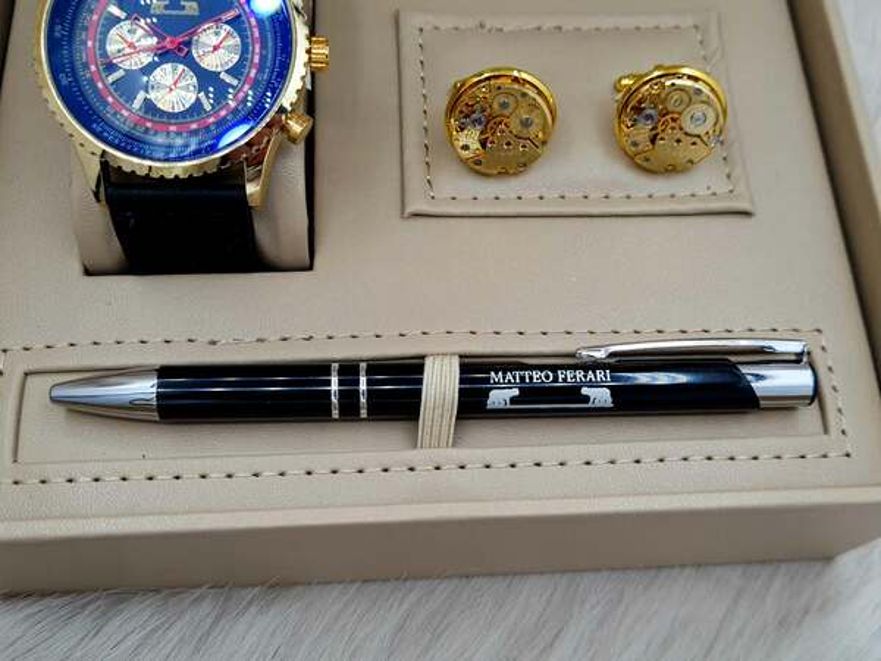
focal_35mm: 26
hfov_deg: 67.3
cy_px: 330
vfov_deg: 53.1
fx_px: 662
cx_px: 440
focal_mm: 5.4
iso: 50
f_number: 1.8
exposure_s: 1/769
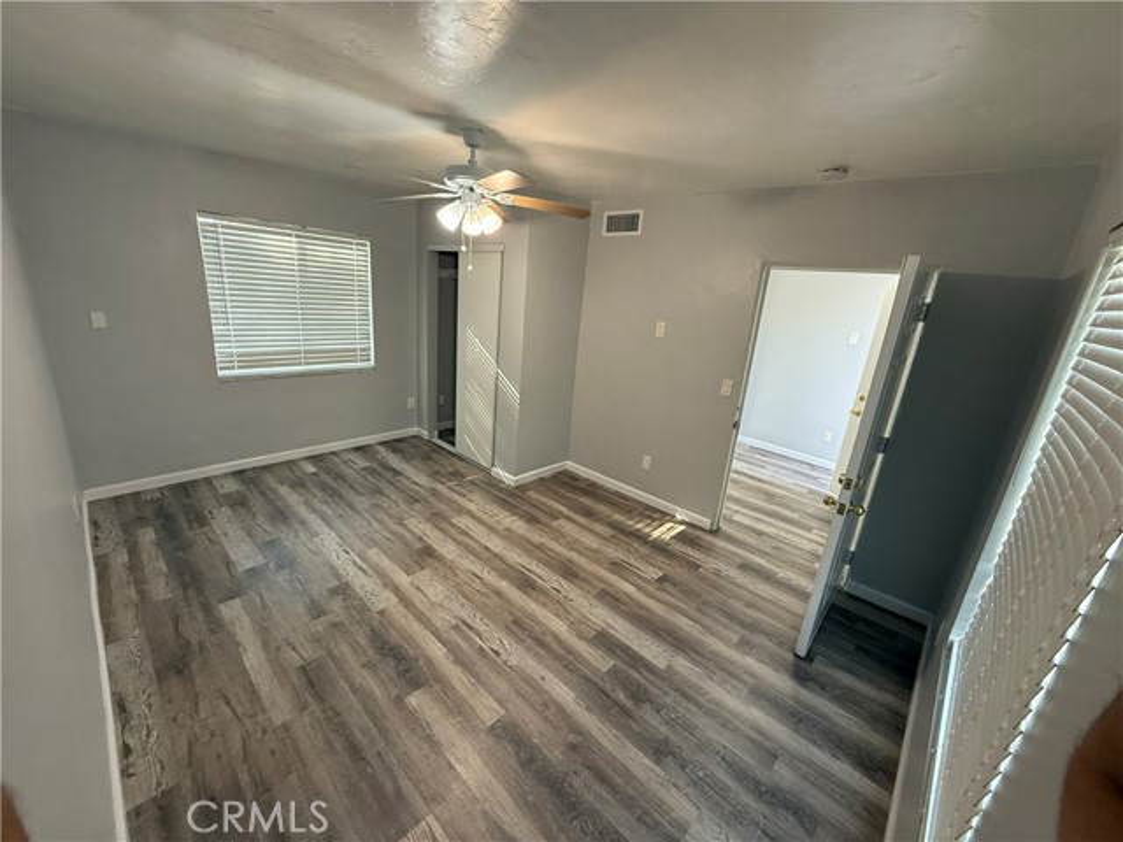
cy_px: 421
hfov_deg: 102.1
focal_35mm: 14
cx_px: 562
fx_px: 454
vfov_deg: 85.7
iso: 200
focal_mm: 2.22
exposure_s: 1/120
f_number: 2.2
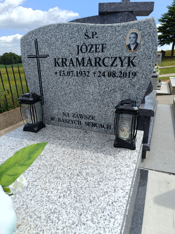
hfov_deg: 56.8
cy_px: 117
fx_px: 162
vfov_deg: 71.6
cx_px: 88
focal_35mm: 24
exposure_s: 1/1012
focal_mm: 5.59
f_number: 1.88
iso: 51
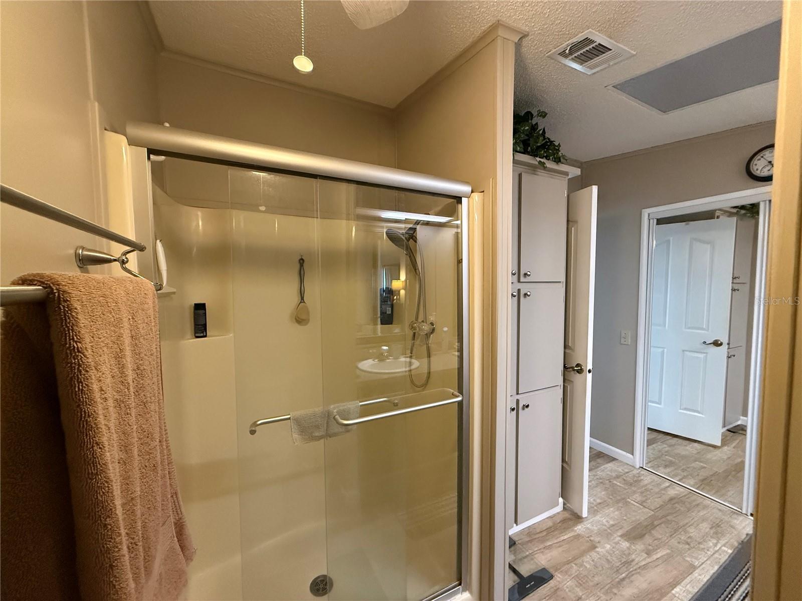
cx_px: 401
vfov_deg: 85.7
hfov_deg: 102.1
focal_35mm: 14
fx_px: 324
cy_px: 300
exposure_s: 1/60
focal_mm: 2.22
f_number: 2.2
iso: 640
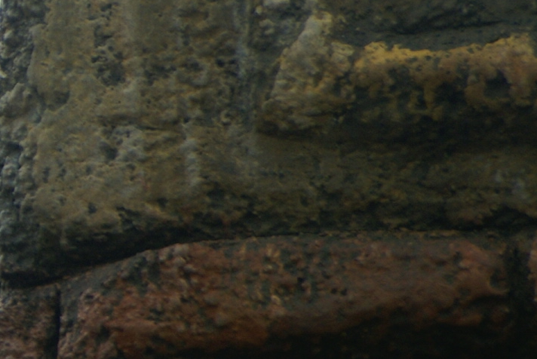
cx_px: -494
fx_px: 9570
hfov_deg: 3.2
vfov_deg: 2.1
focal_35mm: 641
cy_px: 222
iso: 100
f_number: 6.3
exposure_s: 1/160
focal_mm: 105
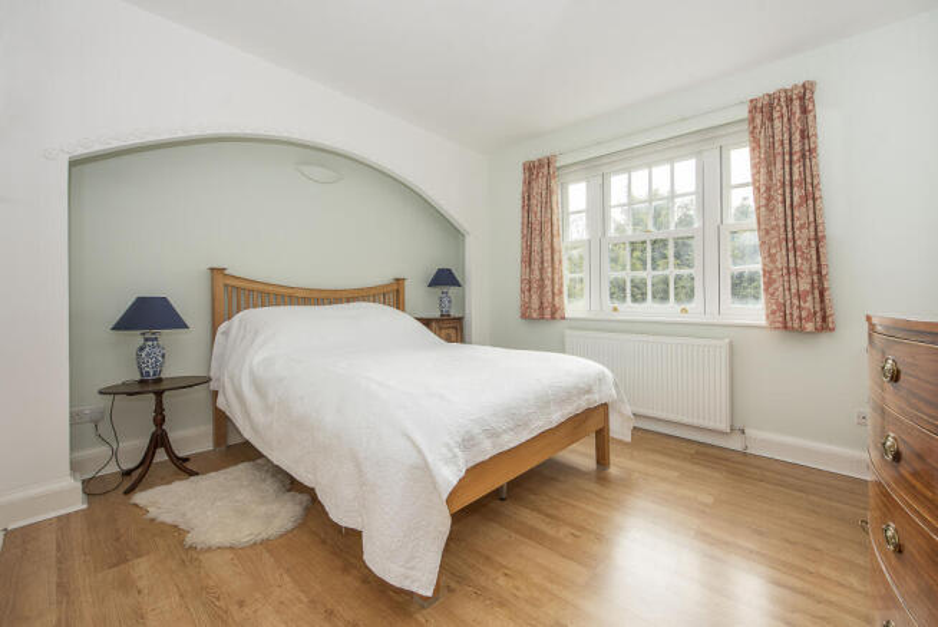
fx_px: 365
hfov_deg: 104.2
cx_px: 469
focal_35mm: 14
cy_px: 314
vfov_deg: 81.3
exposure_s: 1/160
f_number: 6.3
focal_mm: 14
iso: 500
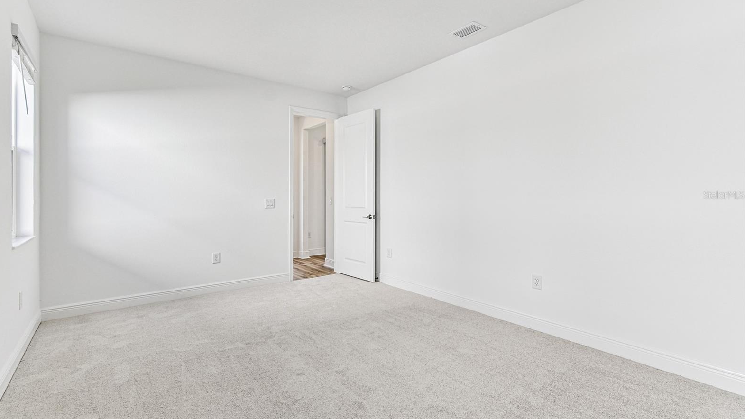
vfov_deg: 67.0
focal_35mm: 16
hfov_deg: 99.4
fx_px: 316
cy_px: 195
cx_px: 367
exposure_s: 1/80
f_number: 7.1
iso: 100
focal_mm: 10
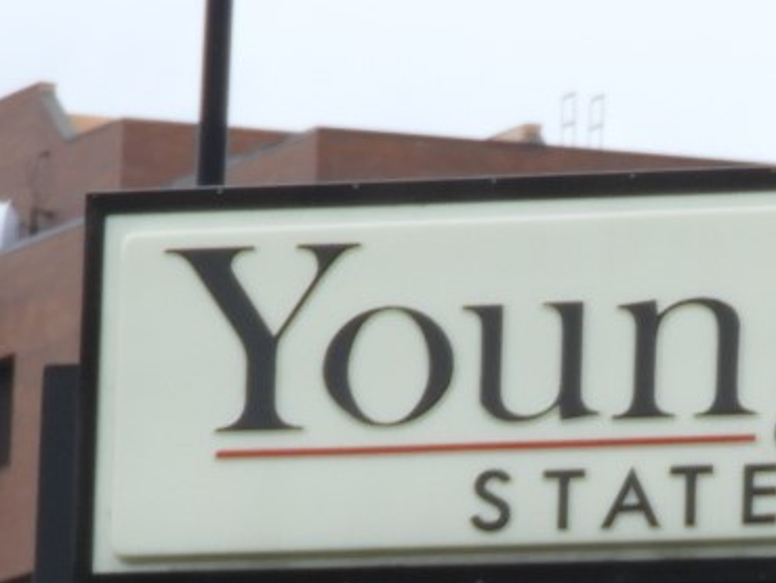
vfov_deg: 2.1
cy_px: 890
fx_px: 15742
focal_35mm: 702
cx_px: 765
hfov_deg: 2.8
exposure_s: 1/125
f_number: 5.3
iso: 100
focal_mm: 32.2
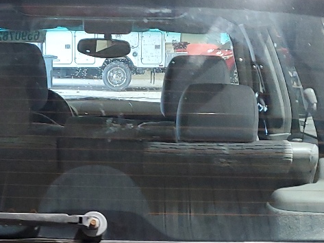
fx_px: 824
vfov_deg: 16.4
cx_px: 104
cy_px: 255
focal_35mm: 88
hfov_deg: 22.1
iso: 241
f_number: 1.5
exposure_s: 1/60.2
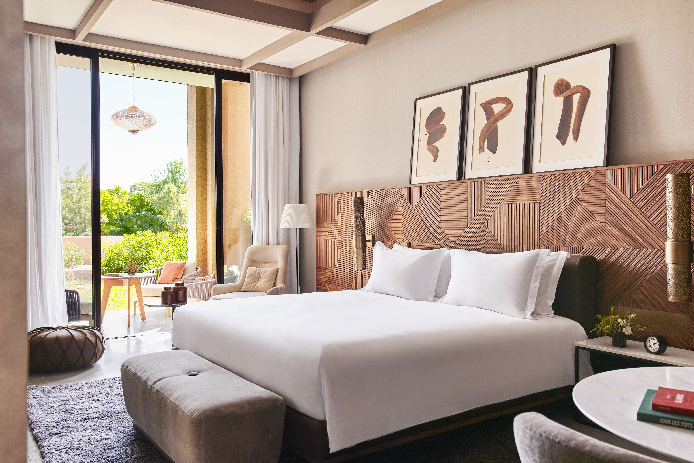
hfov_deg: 61.9
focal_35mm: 30
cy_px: 232
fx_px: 578
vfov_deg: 43.6
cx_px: 347
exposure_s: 1/6
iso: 100
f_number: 5.6
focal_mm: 30
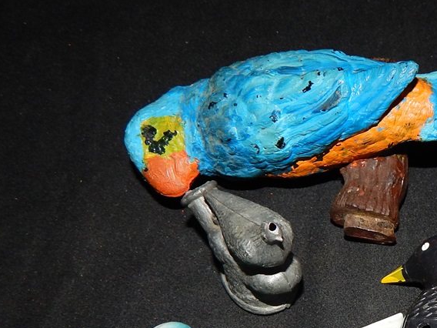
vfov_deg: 25.9
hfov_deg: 32.2
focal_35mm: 54
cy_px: 316
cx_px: 454
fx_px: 682
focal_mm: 4
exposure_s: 1/30
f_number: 6
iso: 200
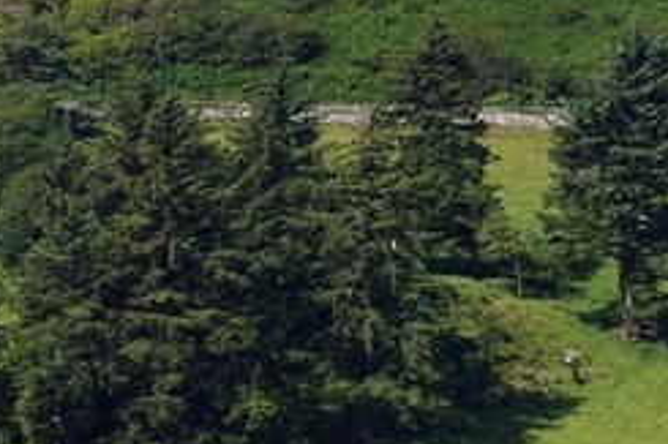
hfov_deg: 2.6
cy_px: 787
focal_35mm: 797
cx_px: -1415
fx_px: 14778
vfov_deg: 1.7
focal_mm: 122
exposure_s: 1/800
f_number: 8
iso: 400
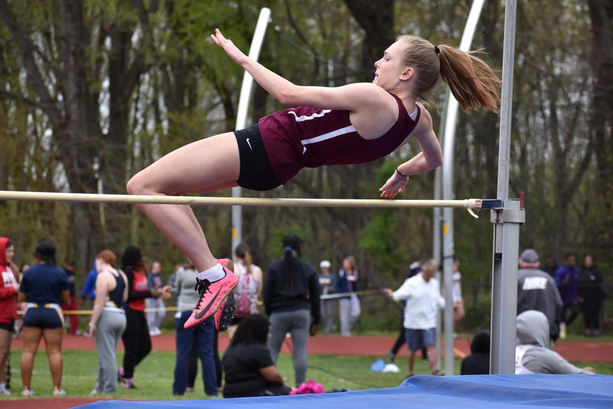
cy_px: 204
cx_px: 306
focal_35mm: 158
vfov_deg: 8.7
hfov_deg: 13.0
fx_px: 2682
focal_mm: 105
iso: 400
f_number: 5
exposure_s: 1/1250
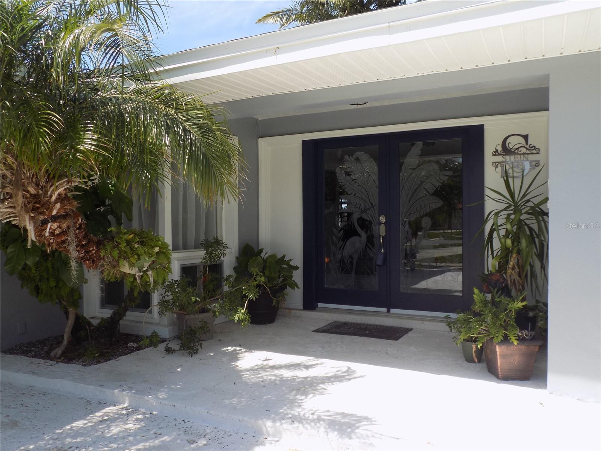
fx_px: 469
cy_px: 226
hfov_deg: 65.3
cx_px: 300
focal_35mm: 27
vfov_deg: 51.4
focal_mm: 4.8
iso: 80
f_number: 3.2
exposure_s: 1/500
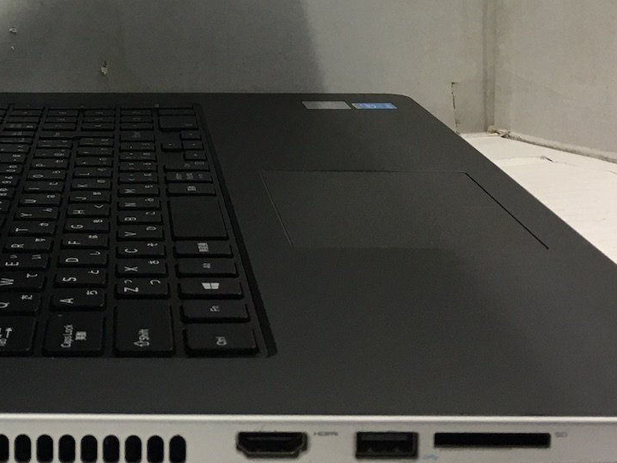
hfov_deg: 26.5
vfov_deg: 19.7
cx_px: 116
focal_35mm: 72
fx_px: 1284
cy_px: -26
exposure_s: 1/30
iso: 64
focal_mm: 4.15
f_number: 2.2
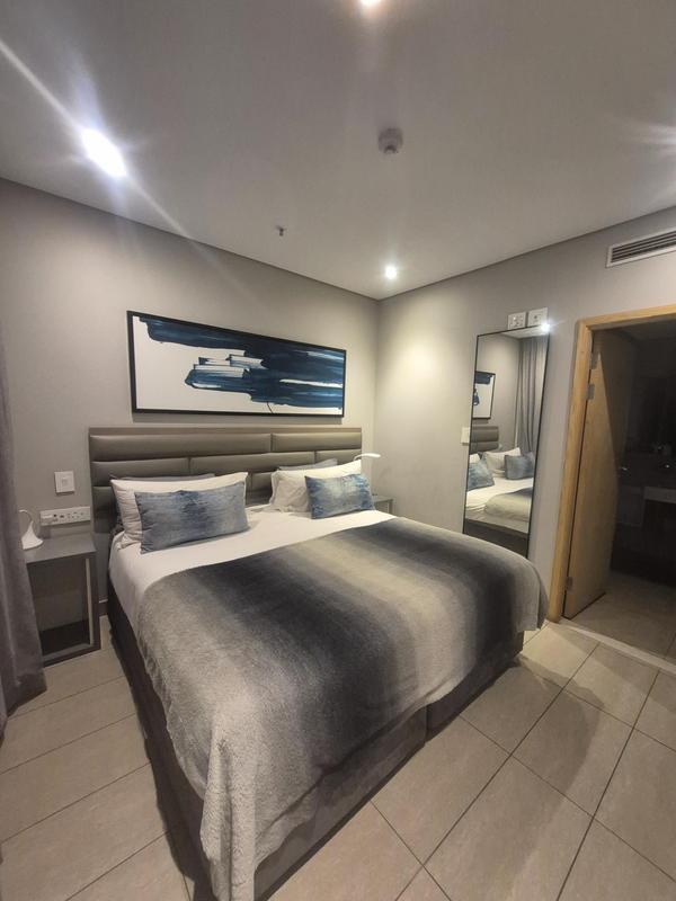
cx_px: 338
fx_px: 338
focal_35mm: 13
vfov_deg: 106.2
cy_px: 450
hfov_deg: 89.9
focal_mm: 1.74
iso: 800
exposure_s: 1/50
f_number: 2.2
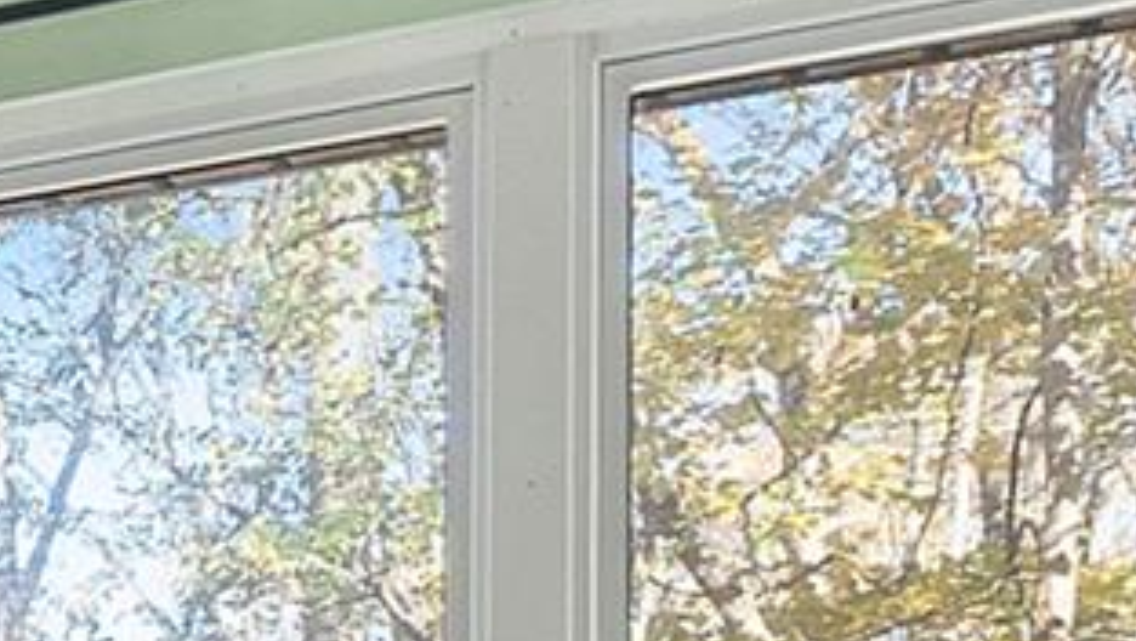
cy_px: 1138
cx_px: -1773
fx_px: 3316
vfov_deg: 10.4
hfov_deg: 13.1
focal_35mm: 110
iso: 800
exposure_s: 1/6
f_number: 10
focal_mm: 16
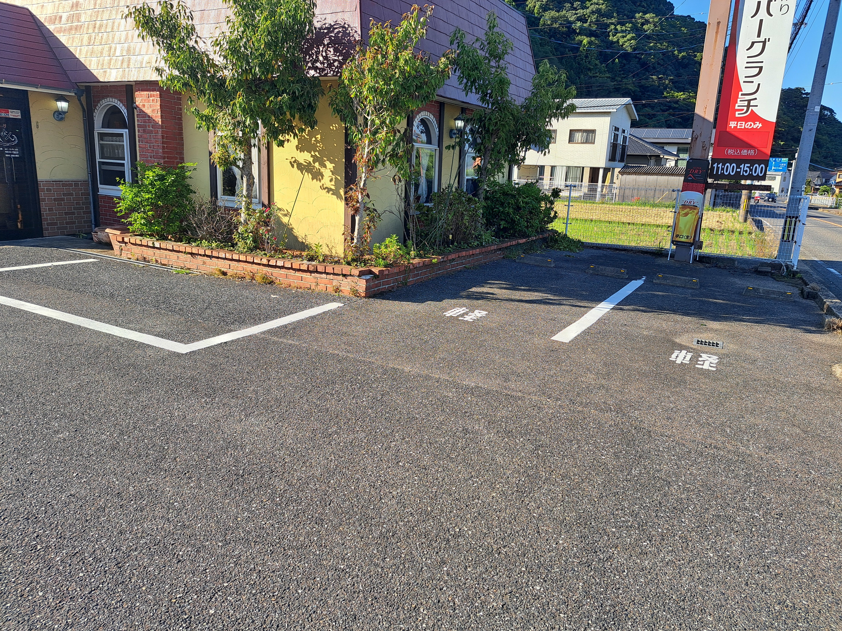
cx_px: 421
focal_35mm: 24
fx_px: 584
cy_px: 316
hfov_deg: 71.6
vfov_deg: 56.8
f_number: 1.8
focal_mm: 5.23
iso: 50
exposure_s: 1/668
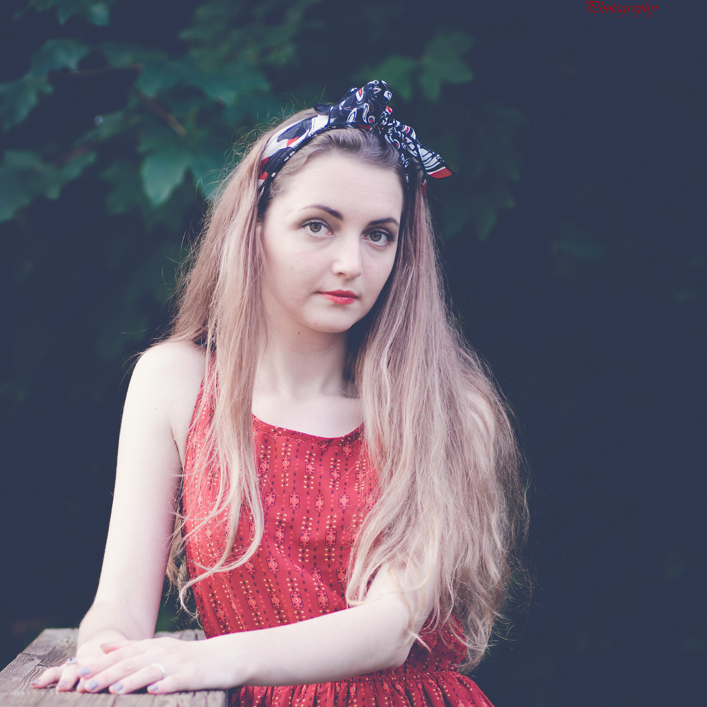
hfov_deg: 10.0
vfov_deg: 10.0
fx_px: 4021
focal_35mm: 174
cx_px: 353
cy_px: 503
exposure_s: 1/60
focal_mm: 90
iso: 100
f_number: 2.8
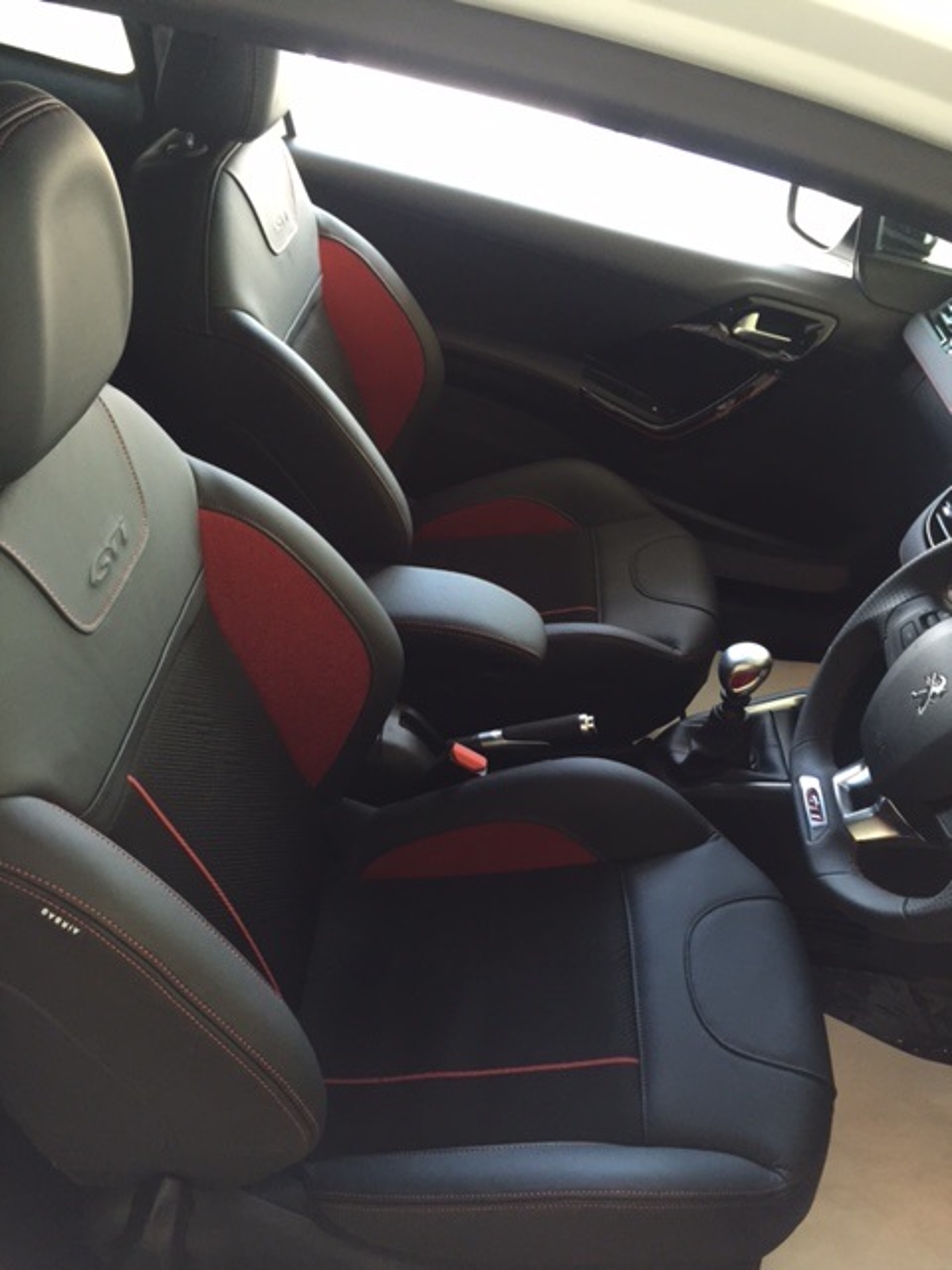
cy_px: 635
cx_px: 476
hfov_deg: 48.2
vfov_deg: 61.7
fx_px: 1063
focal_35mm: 29
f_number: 2.2
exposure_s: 1/30
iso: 100
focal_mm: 4.15
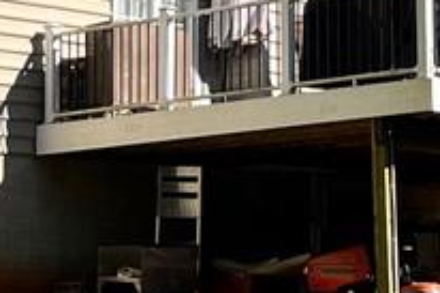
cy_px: -203
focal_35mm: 189
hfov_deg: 10.9
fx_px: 2308
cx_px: 337
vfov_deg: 7.1
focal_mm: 5.7
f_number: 1.5
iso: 50
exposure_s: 1/2404
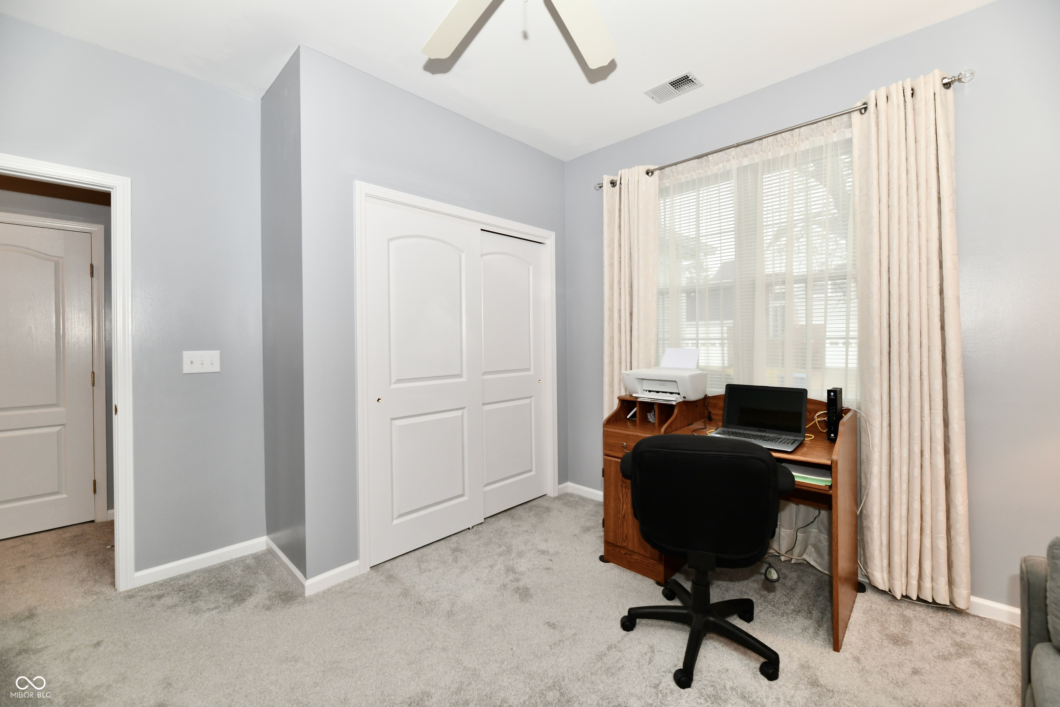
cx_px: 530
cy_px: 354
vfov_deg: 81.2
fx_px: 412
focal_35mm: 14
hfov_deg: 104.3
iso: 640
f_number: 6.3
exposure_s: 1/60
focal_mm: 14
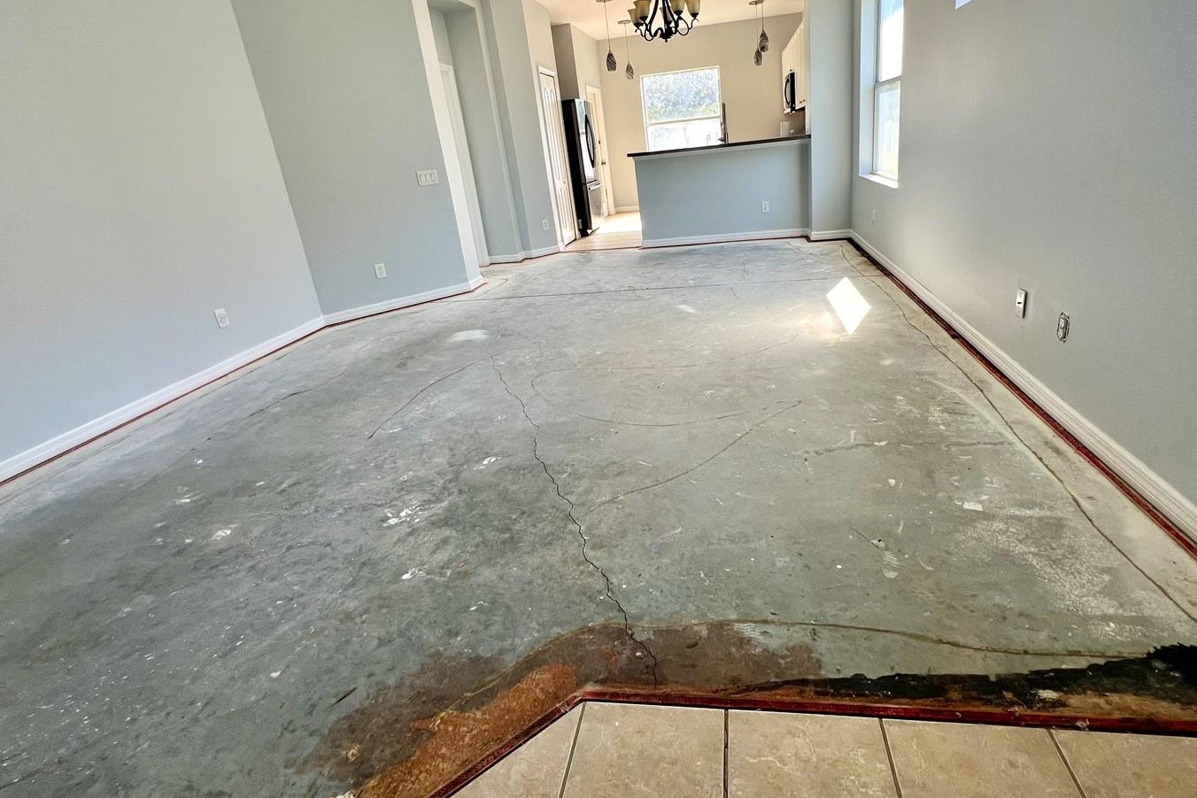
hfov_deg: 96.6
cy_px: 322
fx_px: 532
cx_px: 645
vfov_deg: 73.0
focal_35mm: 16
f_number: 1.8
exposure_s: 1/99
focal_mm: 1.57
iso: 40
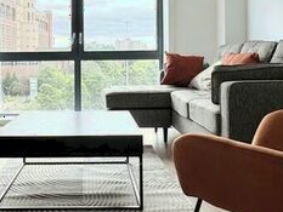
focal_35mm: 42
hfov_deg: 44.1
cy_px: 60
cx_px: 93
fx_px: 344
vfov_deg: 33.9
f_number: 2.2
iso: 40
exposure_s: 1/152
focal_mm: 2.22
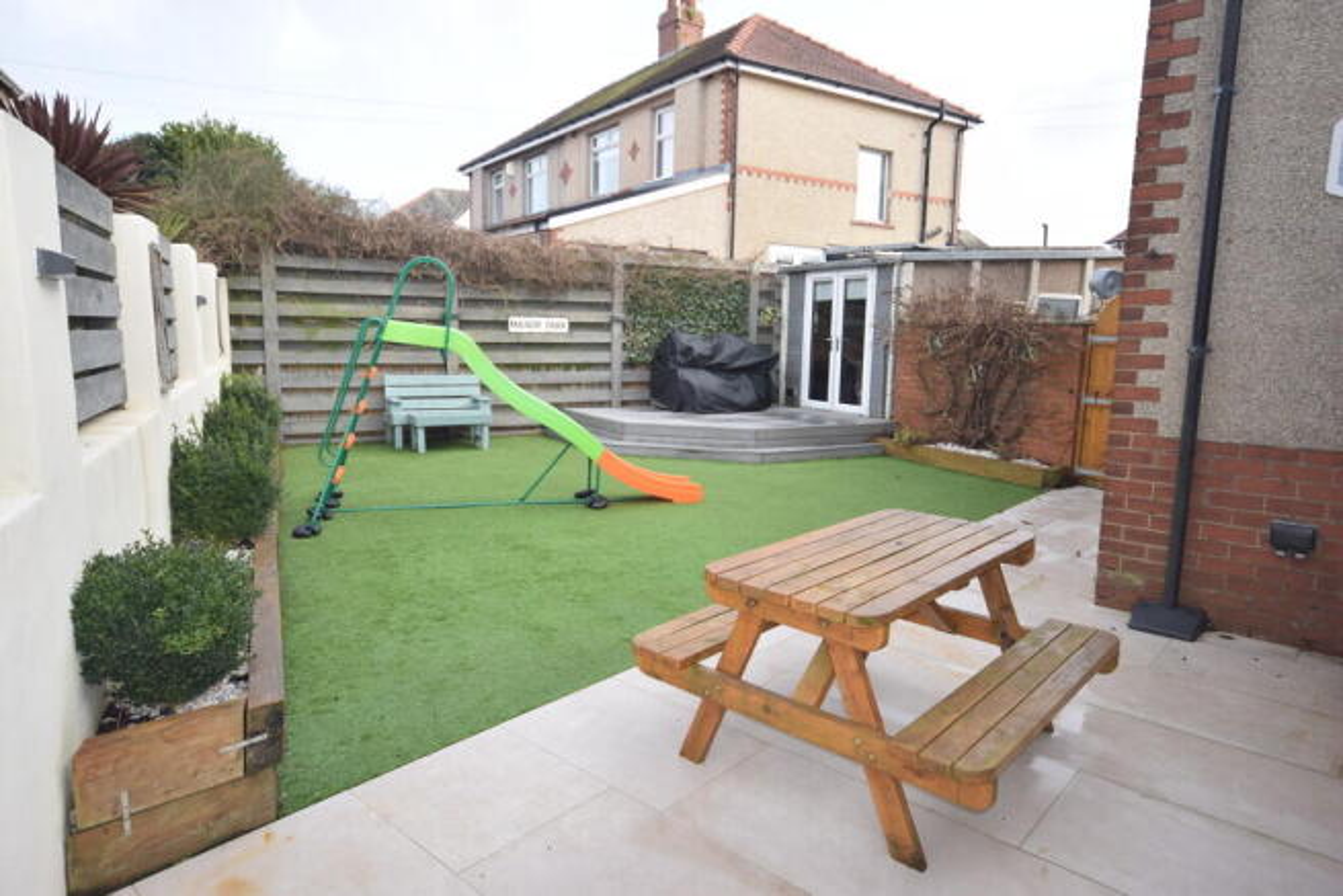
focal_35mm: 21
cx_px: 672
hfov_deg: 81.2
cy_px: 448
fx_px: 784
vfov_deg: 59.5
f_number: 5.6
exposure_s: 1/125
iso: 110
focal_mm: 14
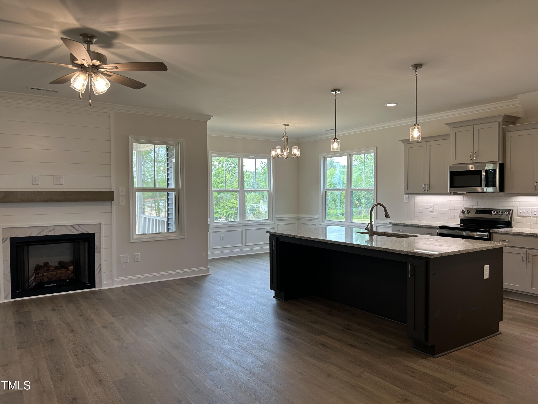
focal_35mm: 26
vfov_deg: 53.1
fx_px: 404
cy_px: 202
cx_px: 269
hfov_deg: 67.3
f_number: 1.5
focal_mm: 5.7
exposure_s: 1/120
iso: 40
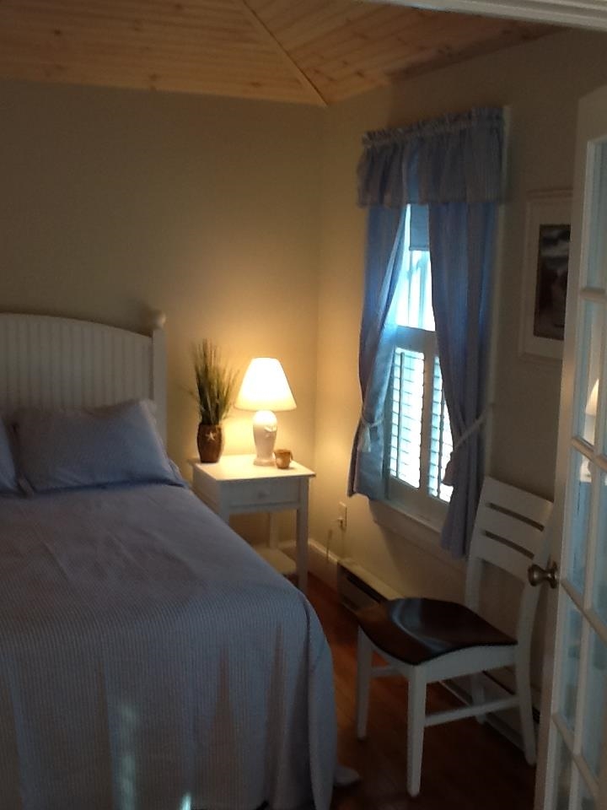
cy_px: 405
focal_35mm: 32
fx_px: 748
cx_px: 304
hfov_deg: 44.2
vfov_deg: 56.8
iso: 64
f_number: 2.4
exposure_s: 1/30
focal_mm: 2.03
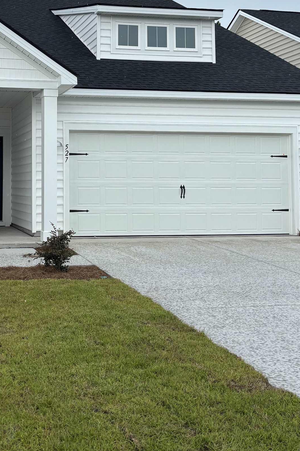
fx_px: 650
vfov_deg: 37.7
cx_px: 61
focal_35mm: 52
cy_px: 142
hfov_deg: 25.5
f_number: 1.6
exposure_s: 1/1016
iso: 50
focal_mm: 5.96
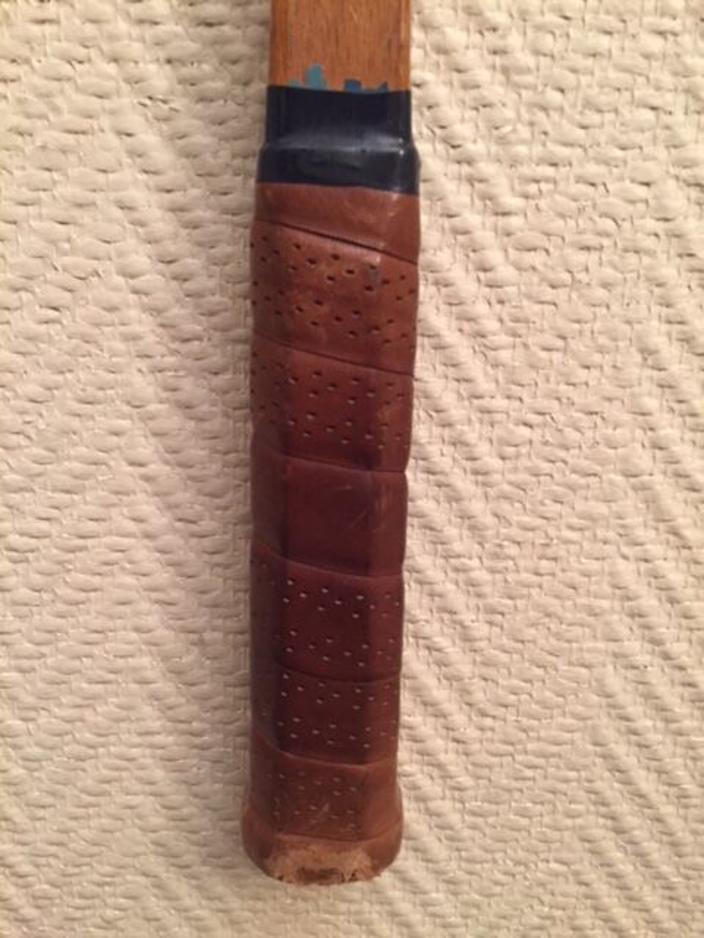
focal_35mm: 29
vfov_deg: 61.7
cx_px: 352
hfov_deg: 48.2
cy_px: 469
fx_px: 786
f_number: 2.2
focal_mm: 4.15
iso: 250
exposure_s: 1/20
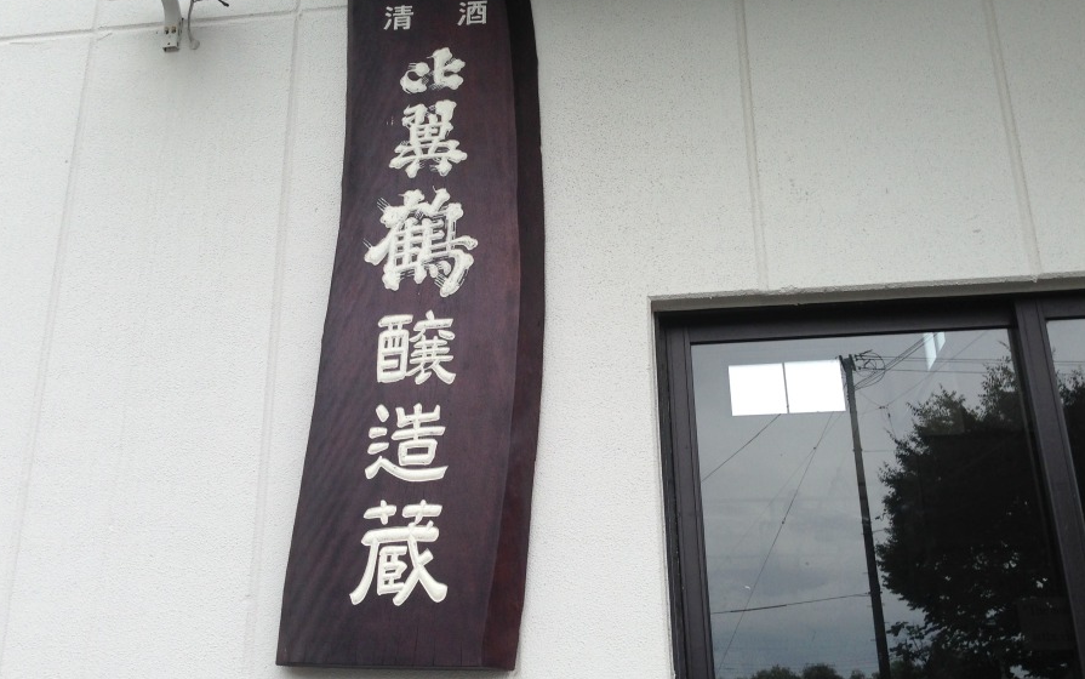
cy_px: 312
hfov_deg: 49.2
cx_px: 507
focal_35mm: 40
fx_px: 1183
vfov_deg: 32.0
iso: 50
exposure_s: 1/623
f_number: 2.4
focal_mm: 4.12
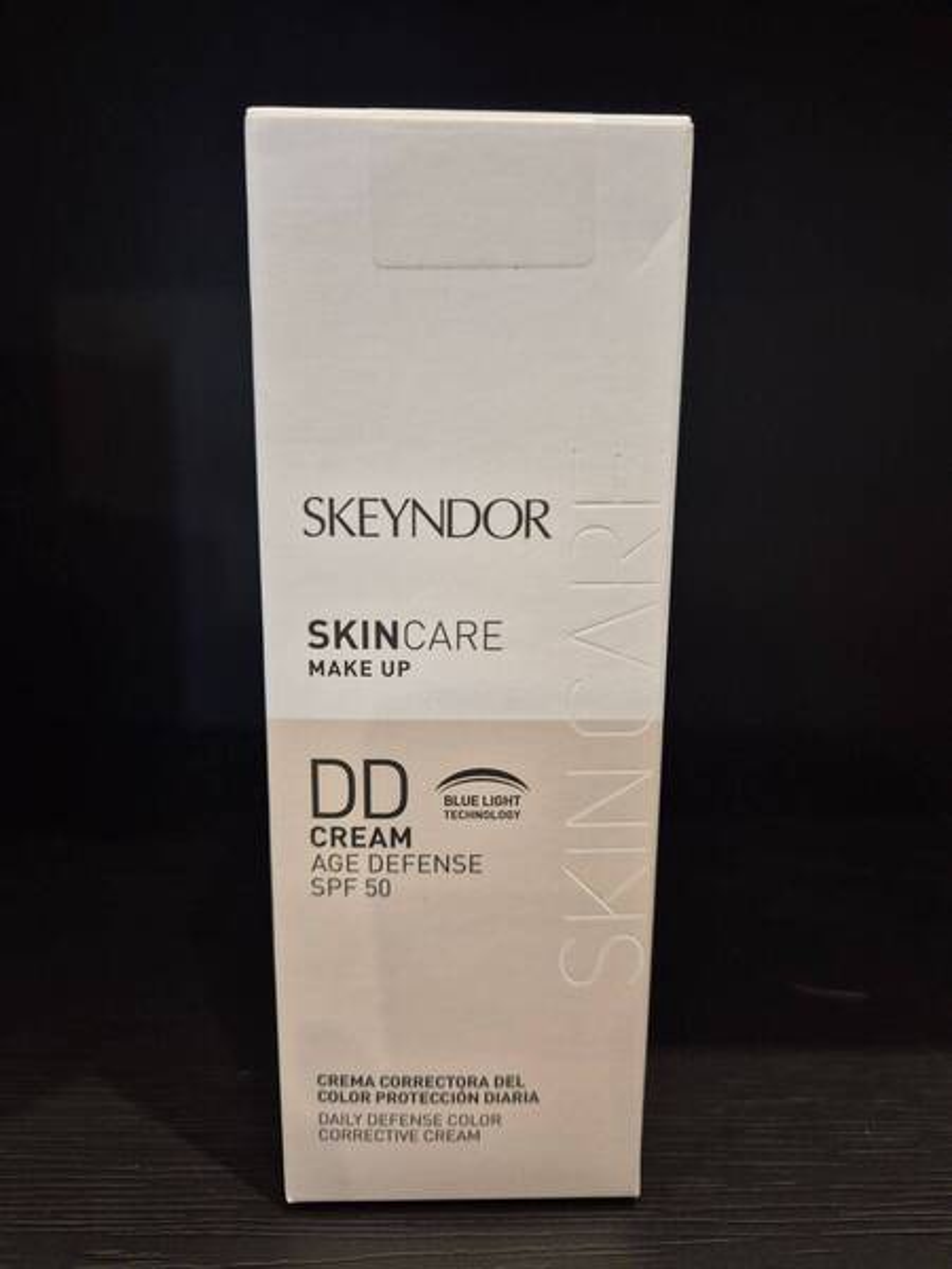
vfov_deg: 73.9
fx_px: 843
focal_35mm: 23
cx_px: 476
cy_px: 634
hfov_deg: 58.9
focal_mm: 5.4
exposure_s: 1/57
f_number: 1.8
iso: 160
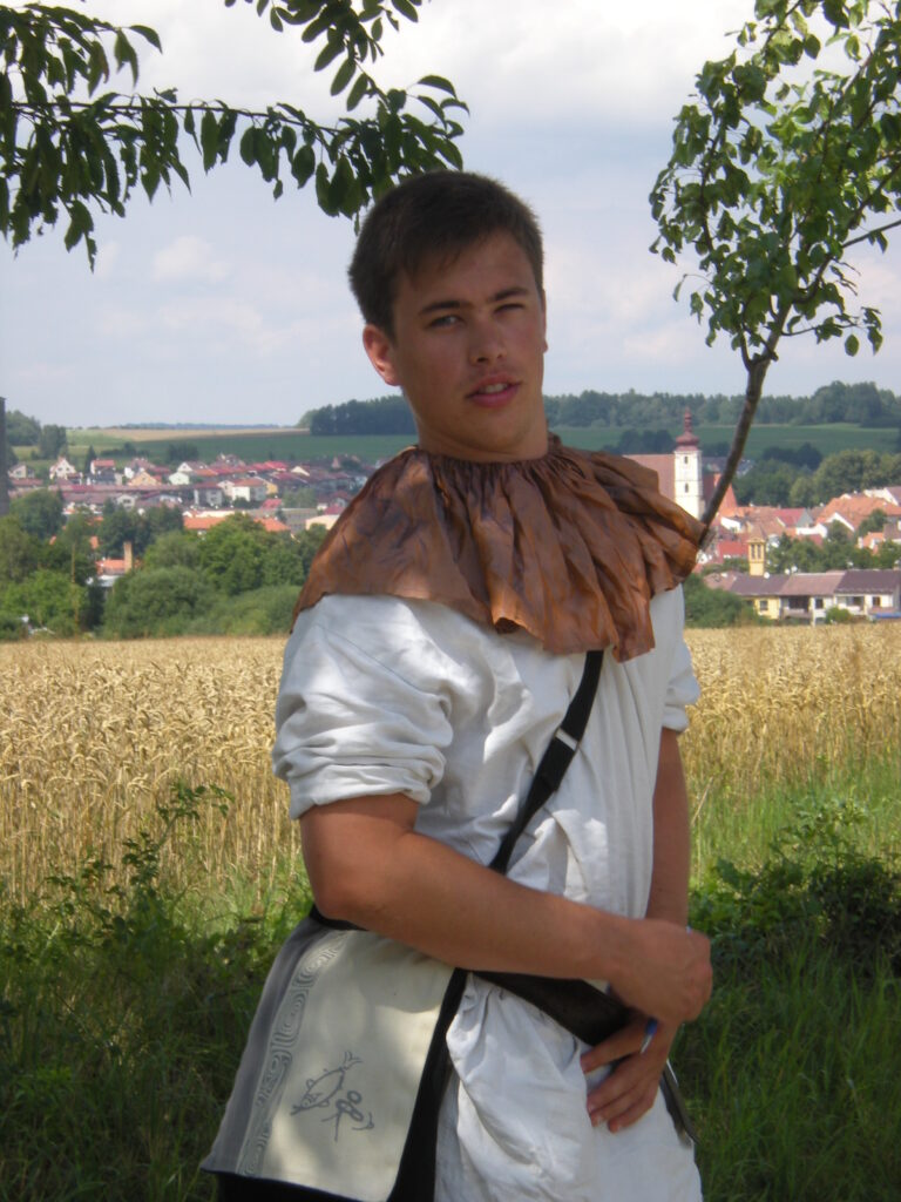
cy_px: 601
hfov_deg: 14.1
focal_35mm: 105
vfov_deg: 18.7
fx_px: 3644
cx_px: 450
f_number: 8
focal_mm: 17.3
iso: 64
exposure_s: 1/145
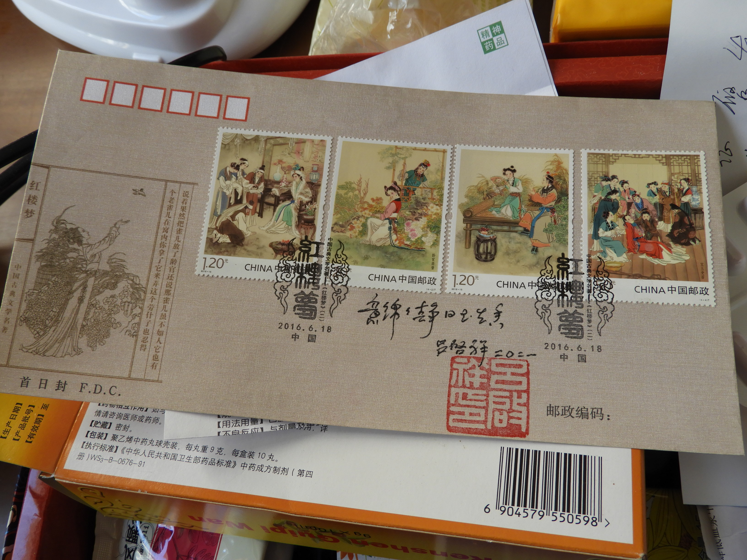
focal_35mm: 33
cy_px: 280
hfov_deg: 55.4
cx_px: 374
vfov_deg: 42.9
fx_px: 712
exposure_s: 1/40
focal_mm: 5.9
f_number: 3.6
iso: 100
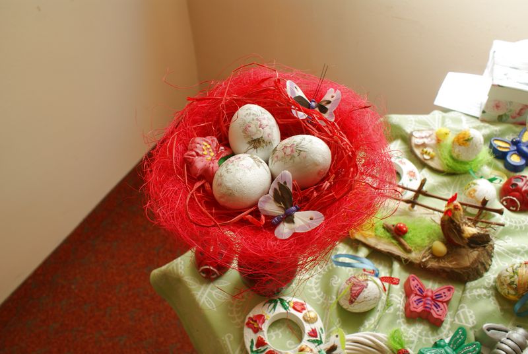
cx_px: 264
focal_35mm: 30
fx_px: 441
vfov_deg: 43.7
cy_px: 177
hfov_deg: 61.9
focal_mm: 20
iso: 100
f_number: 7.1
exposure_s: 1/50
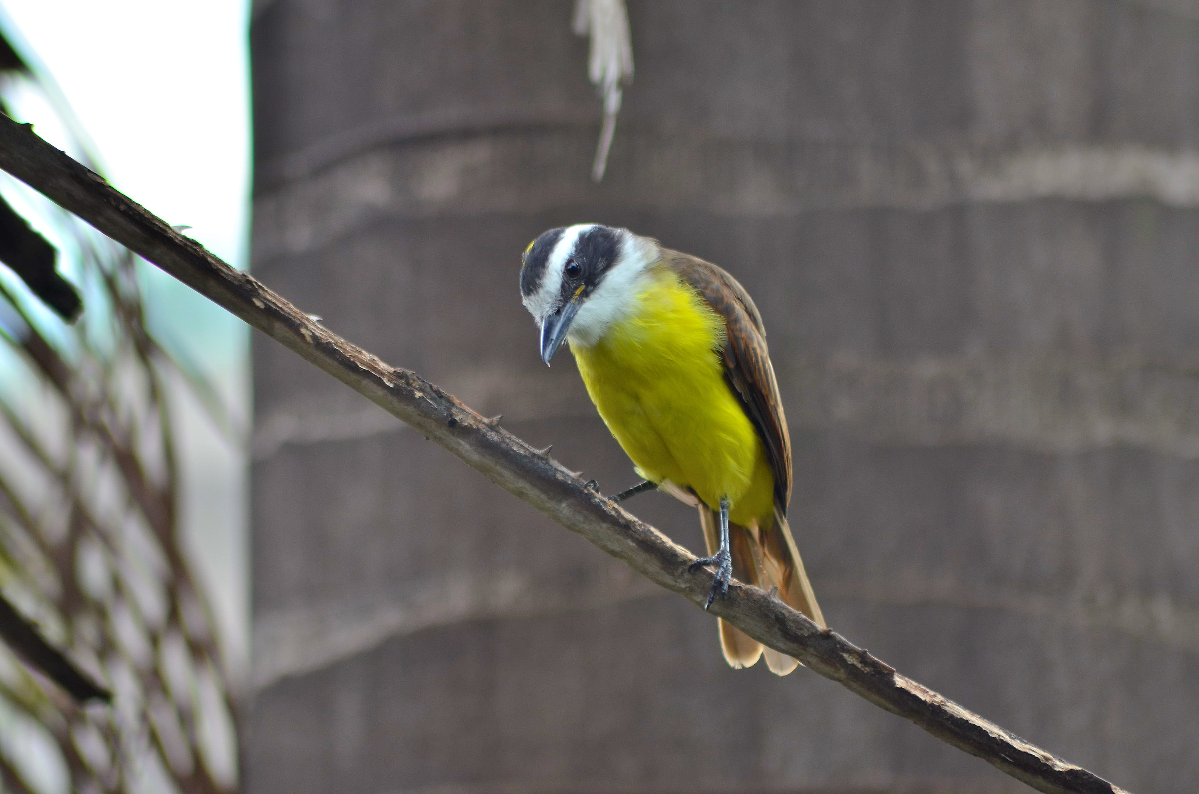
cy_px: 397
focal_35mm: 450
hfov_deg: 4.6
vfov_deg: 3.0
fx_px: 14955
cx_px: 600
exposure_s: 1/320
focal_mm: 300
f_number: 5.6
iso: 320
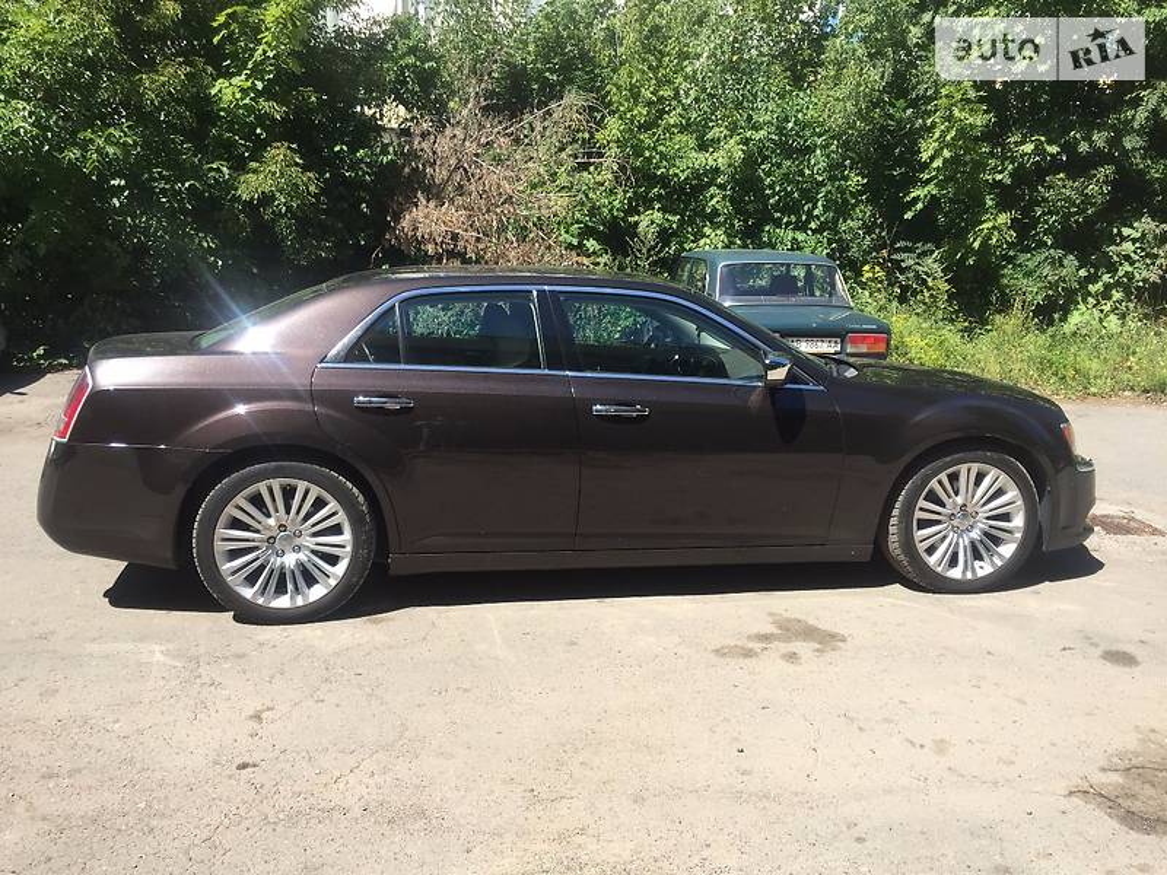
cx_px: 584
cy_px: 438
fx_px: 978
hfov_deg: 61.7
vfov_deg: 48.2
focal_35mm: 29
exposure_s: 1/989
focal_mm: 4.2
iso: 32
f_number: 2.2
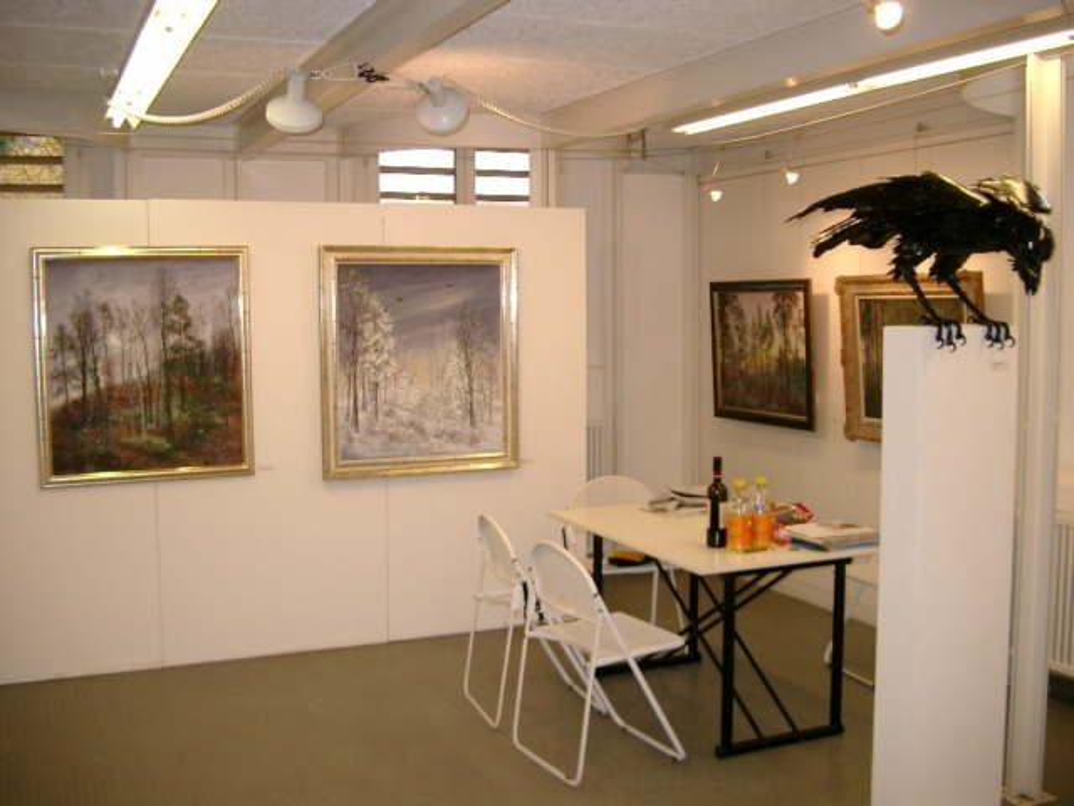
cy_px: 403
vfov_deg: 38.7
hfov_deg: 50.1
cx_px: 537
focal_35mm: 37
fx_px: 1148
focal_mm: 7.6
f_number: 2.6
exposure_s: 1/125
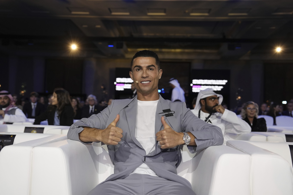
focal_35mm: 41
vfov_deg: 32.6
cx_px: 146
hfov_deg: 47.4
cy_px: 98
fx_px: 334
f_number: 3.5
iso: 1600
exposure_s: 1/200
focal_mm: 41
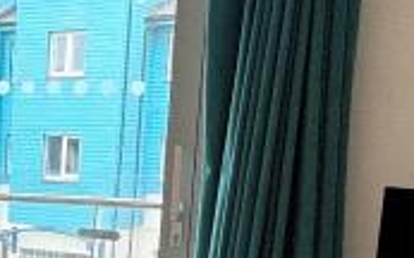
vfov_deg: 14.4
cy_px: 299
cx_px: -165
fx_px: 993
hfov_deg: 20.8
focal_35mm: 88
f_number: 2.2
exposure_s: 1/100
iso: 100
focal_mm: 2.22
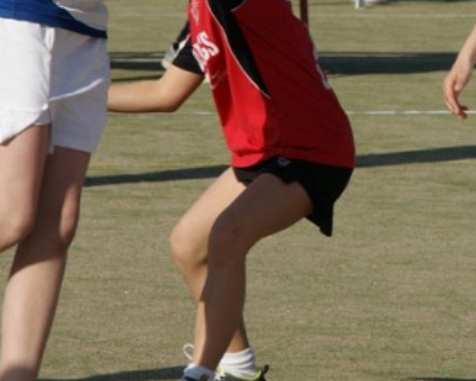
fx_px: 7694
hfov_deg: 3.5
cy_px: 32
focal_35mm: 546
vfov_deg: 2.8
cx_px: 432
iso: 200
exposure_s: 1/320
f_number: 14
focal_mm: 160
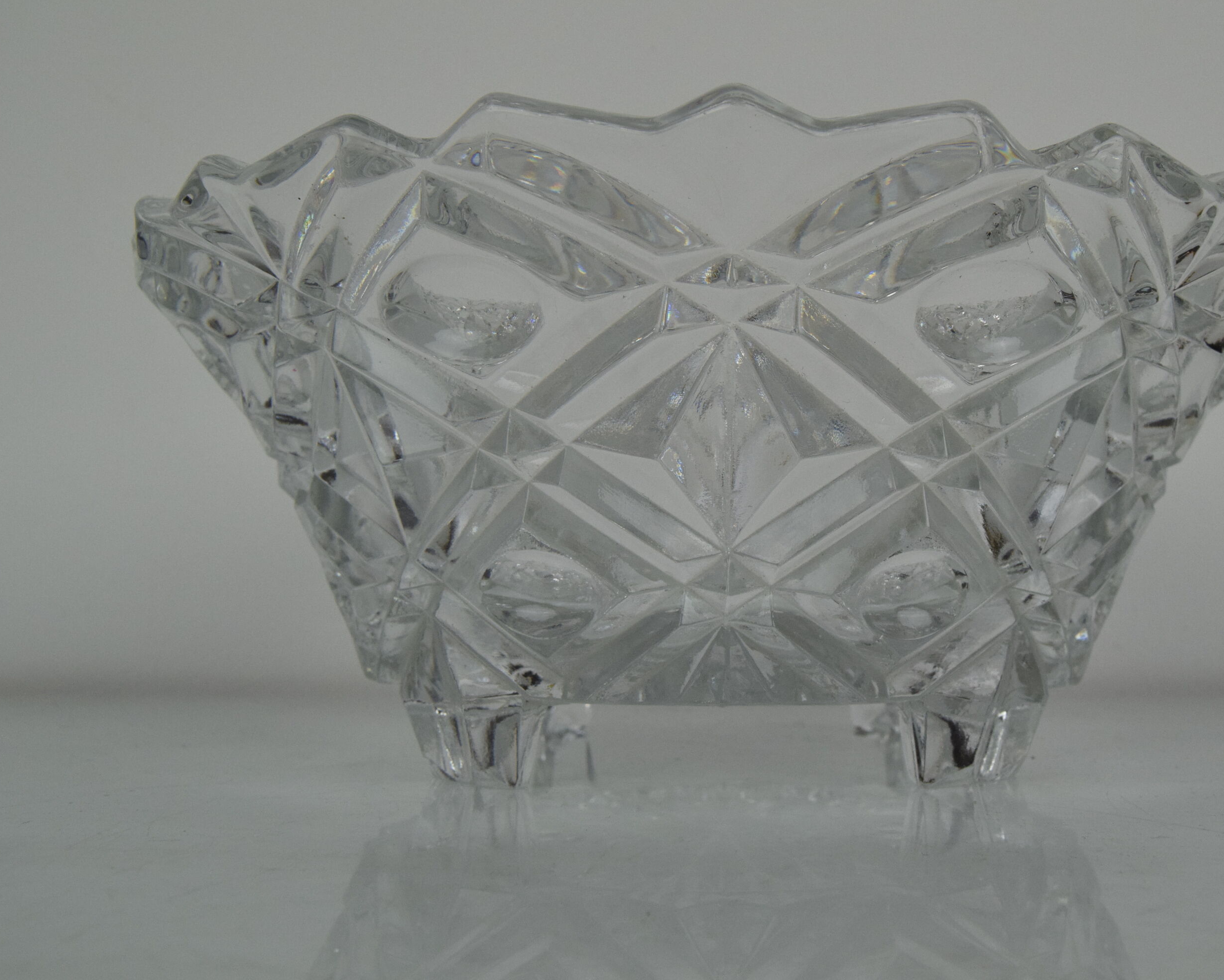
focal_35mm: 41
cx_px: 735
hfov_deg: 44.6
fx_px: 1485
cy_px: 491
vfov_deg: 36.5
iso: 1600
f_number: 11
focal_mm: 24
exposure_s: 1/500
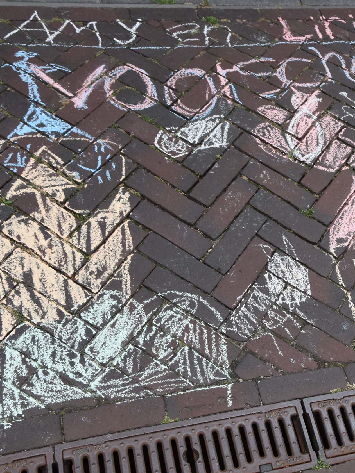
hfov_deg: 24.8
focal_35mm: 57
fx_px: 779
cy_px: 235
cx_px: 324
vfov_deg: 33.8
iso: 280
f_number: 8
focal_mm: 26
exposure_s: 1/250
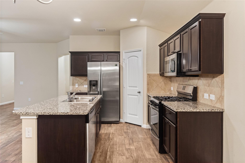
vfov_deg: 53.1
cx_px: 122
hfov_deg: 73.7
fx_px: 163
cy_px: 82
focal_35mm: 24
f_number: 9
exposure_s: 1/1.67
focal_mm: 16
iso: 640
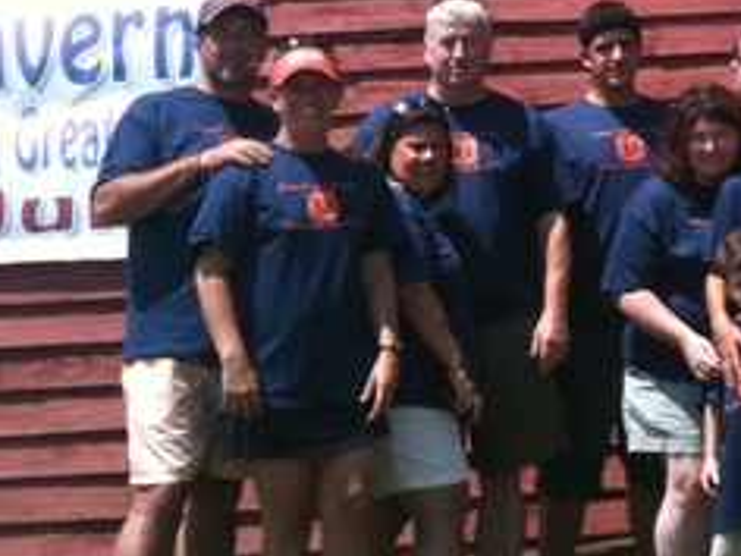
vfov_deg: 13.3
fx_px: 2290
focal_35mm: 107
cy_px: -176
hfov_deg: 17.6
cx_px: 851
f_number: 2.8
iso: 64
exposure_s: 1/896
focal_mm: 3.85
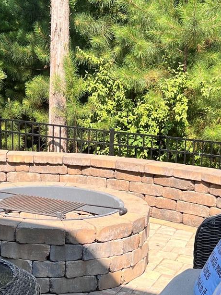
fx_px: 553
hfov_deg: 22.6
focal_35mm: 65
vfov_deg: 29.8
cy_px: 165
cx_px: 86
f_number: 1.5
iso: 50
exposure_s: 1/1449
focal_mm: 5.7
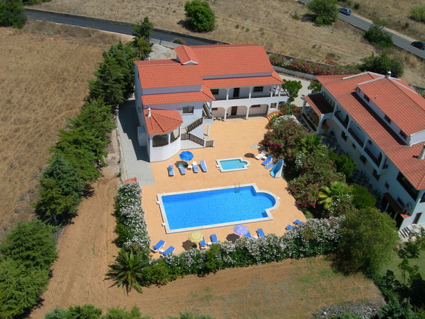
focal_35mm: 38
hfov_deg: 49.0
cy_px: 160
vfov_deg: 37.7
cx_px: 212
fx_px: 467
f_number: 4.8
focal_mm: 7.8
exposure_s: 1/742
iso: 50
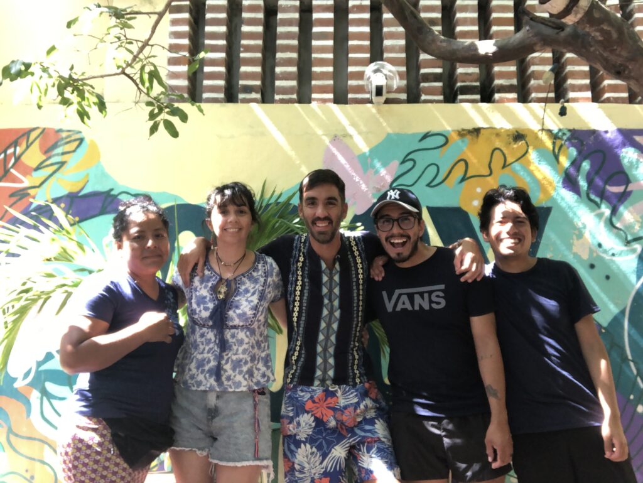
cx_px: 322
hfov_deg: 56.8
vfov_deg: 44.2
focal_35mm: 32
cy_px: 242
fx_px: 595
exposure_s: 1/120
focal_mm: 2.87
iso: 100
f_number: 2.2
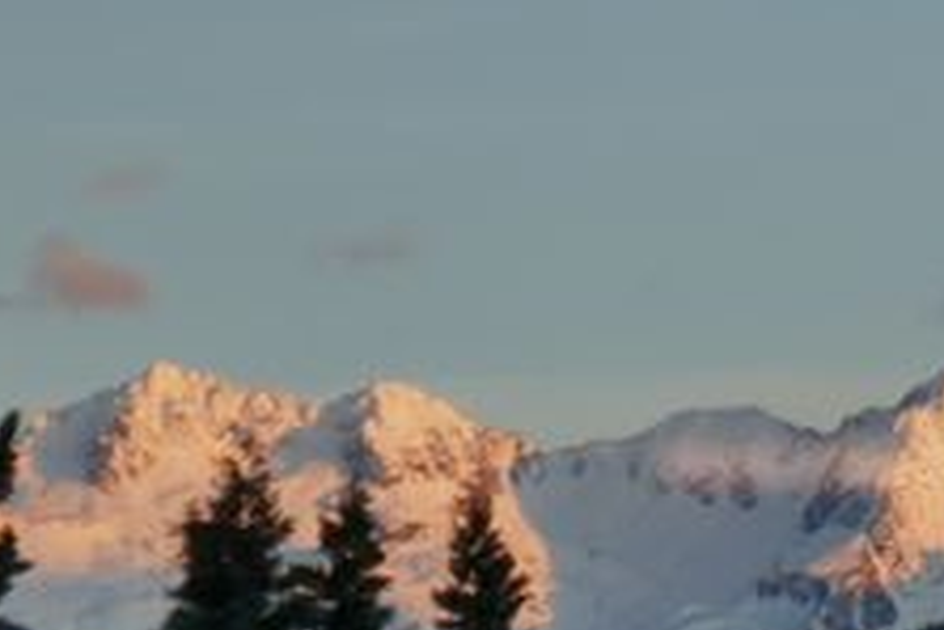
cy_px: 461
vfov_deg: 2.5
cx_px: 1113
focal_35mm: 548
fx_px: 14379
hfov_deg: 3.8
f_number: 5.9
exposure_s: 1/125
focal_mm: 74.2
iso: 160
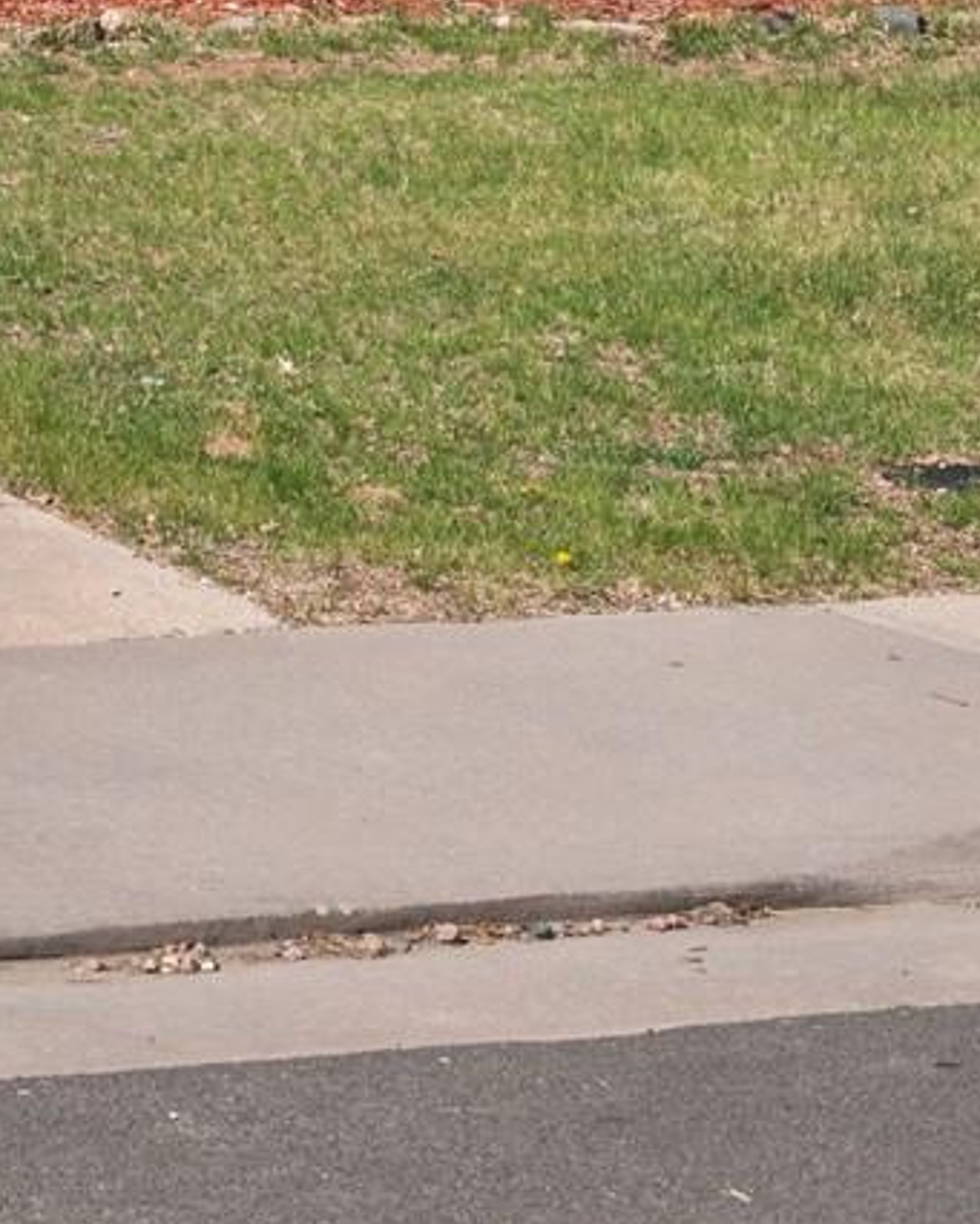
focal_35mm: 132
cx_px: -810
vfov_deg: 13.9
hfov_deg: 10.9
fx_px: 4784
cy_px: -467
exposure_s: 1/250
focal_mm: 18
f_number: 8
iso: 200
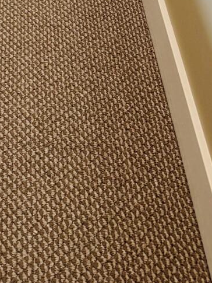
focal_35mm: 99
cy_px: -284
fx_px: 808
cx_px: -156
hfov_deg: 13.6
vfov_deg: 15.7
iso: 125
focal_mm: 6.76
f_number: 1.78
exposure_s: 1/120
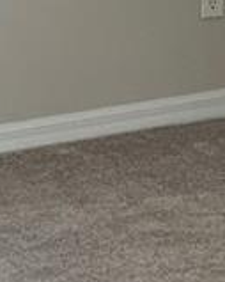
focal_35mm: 255
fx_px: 2125
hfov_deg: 6.0
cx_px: 310
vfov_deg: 7.6
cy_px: 211
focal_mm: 4.25
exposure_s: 1/75
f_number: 1.8
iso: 100
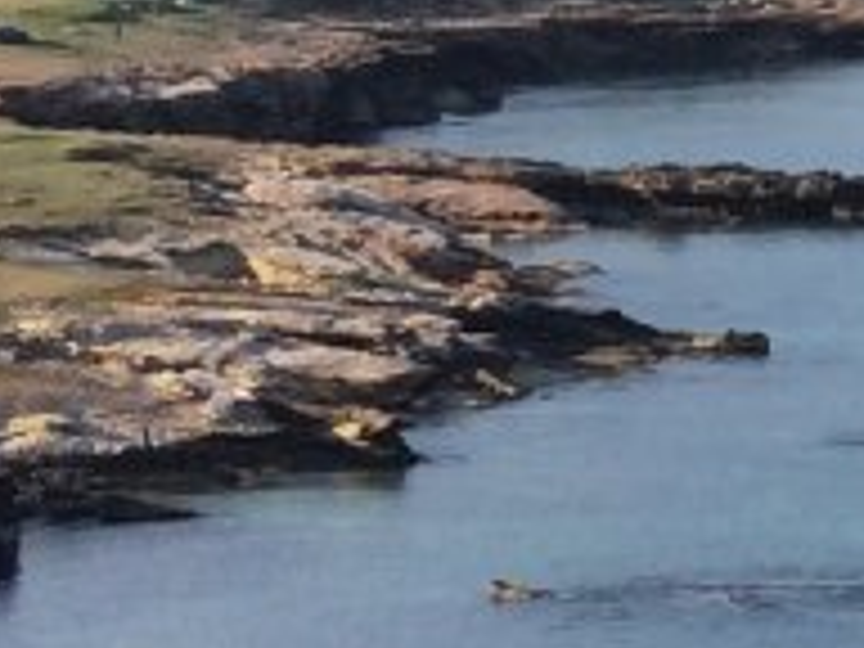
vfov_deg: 6.8
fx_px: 5441
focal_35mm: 218
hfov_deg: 8.0
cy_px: -50
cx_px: 2421
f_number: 2.2
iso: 32
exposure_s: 1/1466
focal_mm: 4.15
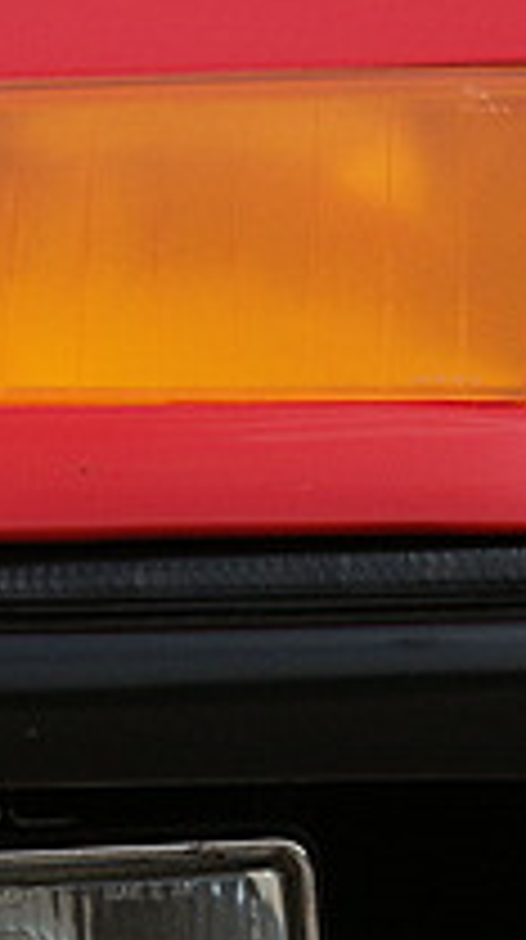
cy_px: 418
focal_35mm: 440
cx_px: -335
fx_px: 10950
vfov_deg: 4.9
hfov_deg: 2.7
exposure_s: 1/750
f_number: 5.6
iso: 100
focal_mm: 40.04
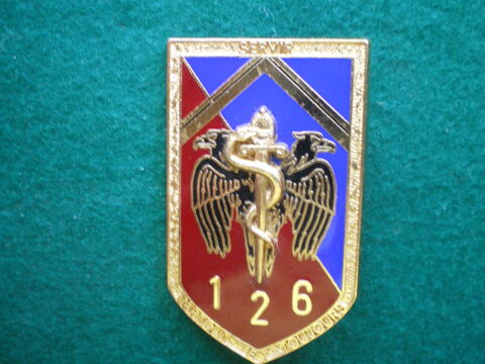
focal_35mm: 38
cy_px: 182
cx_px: 242
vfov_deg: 37.7
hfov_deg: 49.0
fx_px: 532
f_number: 3.1
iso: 400
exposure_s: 1/8
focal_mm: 6.3
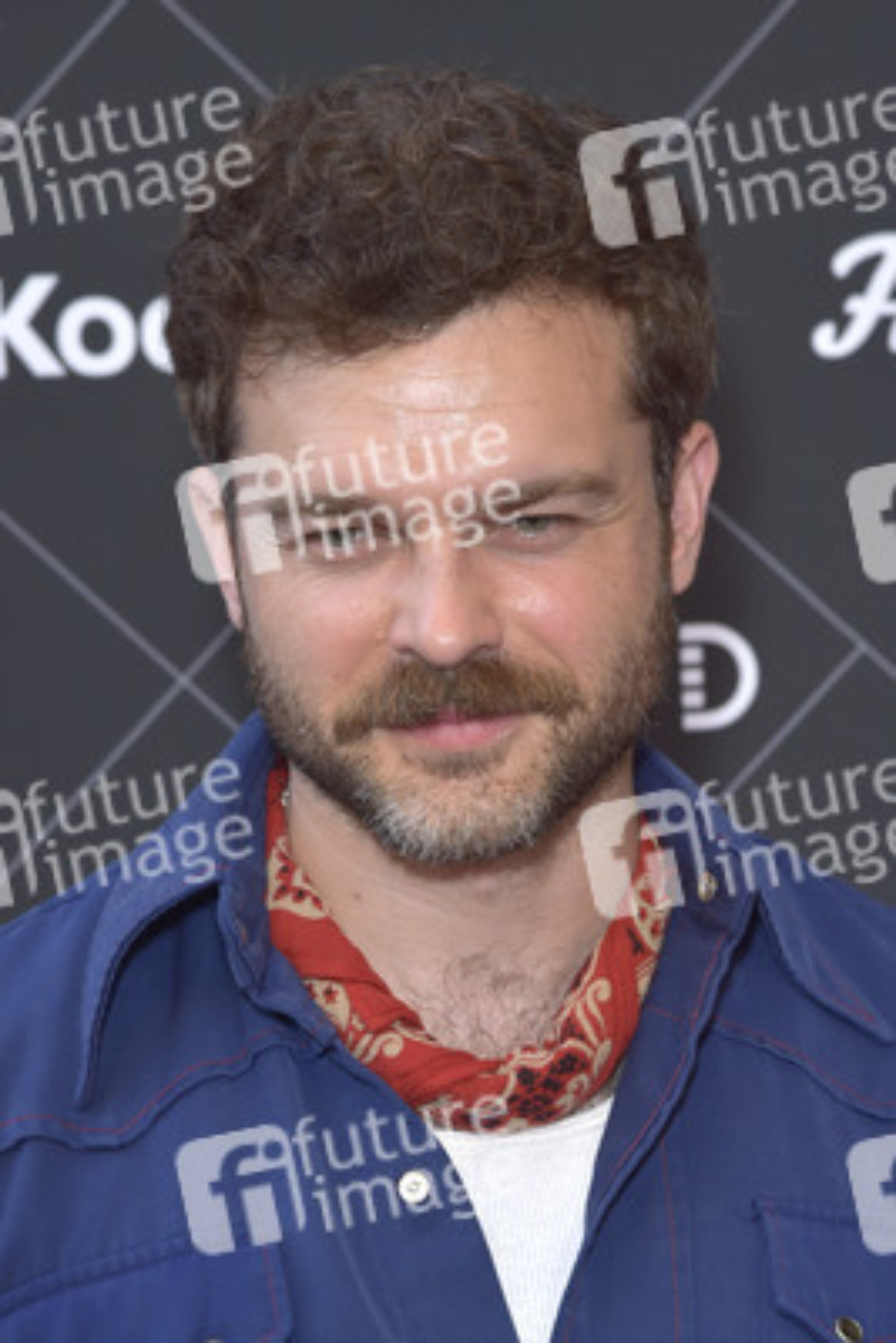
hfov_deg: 11.4
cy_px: 672
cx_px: 448
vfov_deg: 17.1
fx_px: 4476
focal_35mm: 120
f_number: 6.3
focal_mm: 120
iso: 400
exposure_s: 1/250
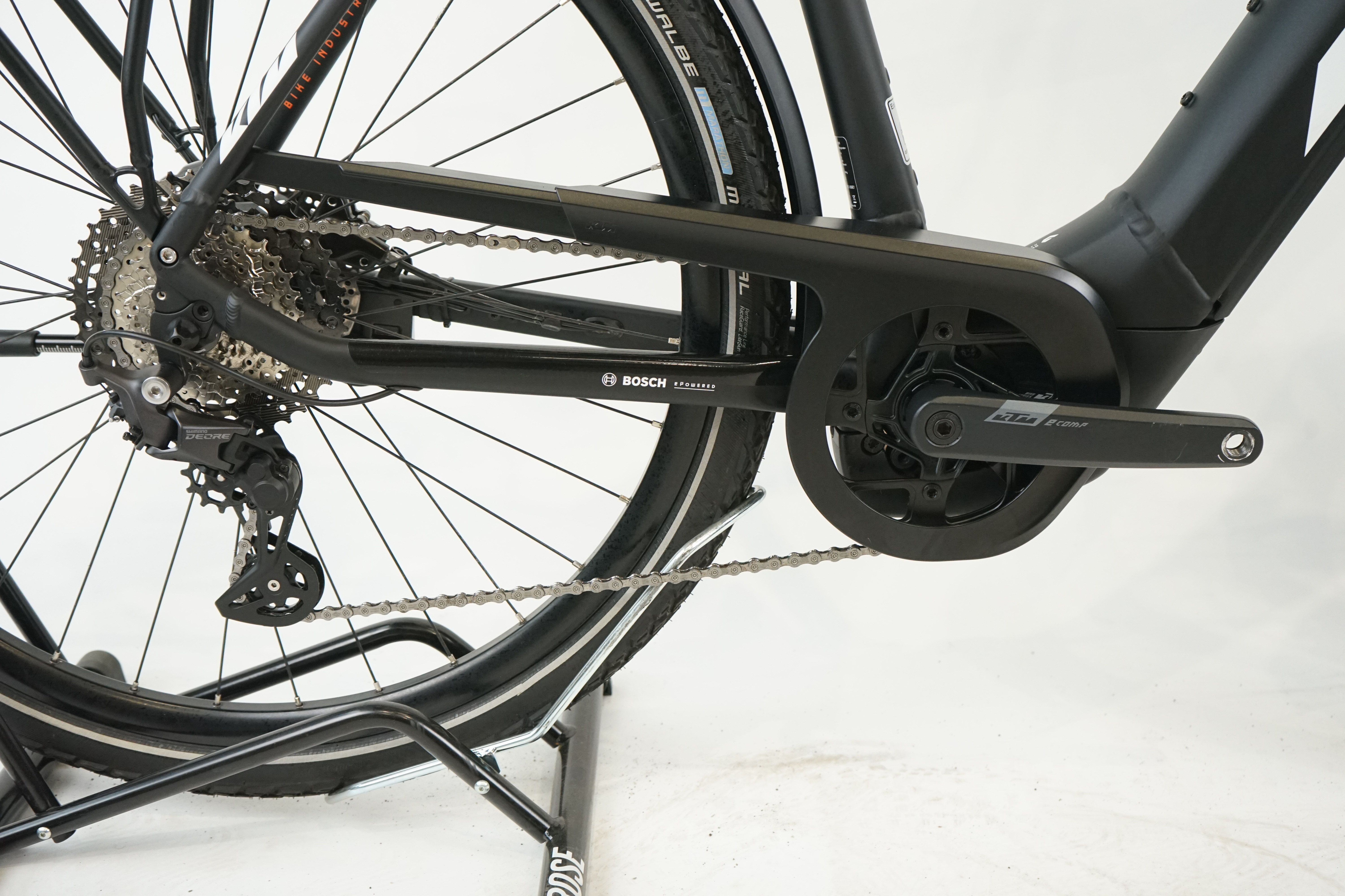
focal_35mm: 43
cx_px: 672
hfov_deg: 45.4
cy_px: 448
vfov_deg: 31.2
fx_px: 1606
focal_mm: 43
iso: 2500
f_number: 5.6
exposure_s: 1/200
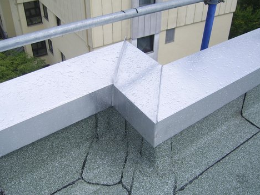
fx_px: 293
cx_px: 133
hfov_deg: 47.9
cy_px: 96
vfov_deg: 36.8
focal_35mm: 39
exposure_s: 1/1000
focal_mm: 7.8
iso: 50
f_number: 6.4
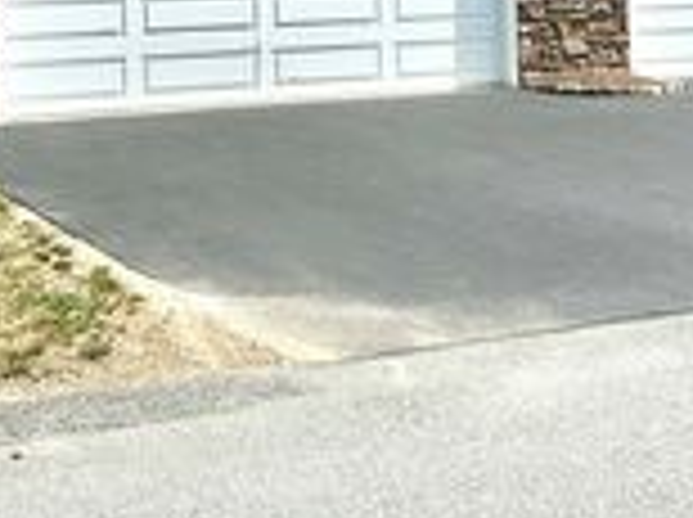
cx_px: 243
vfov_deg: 17.6
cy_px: -160
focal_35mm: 78
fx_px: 1559
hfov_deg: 25.0
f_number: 1.78
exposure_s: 1/6623
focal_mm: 6.86
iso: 80
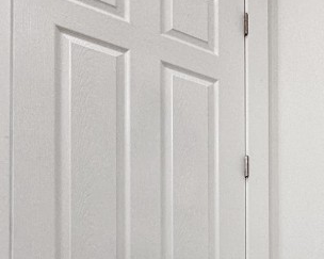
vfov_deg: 29.1
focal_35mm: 46
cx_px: 409
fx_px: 441
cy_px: 294
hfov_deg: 31.9
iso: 80
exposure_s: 1/120
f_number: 2.2
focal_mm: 2.22
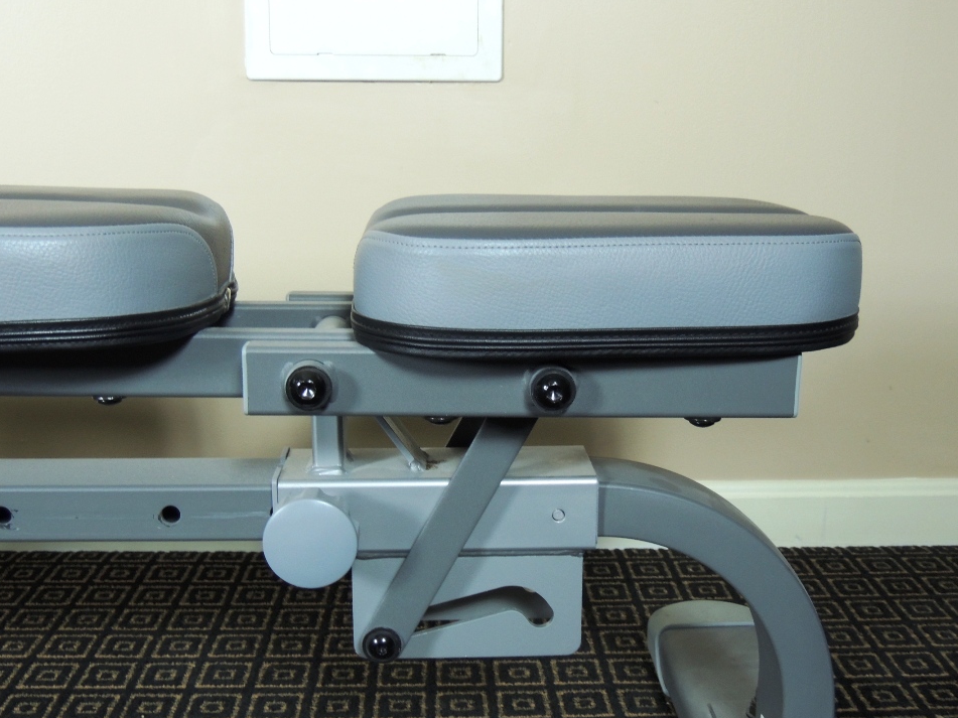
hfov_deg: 43.9
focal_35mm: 43
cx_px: 473
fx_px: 1190
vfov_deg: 33.6
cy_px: 384
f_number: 3.3
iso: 400
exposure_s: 1/20
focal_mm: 7.1
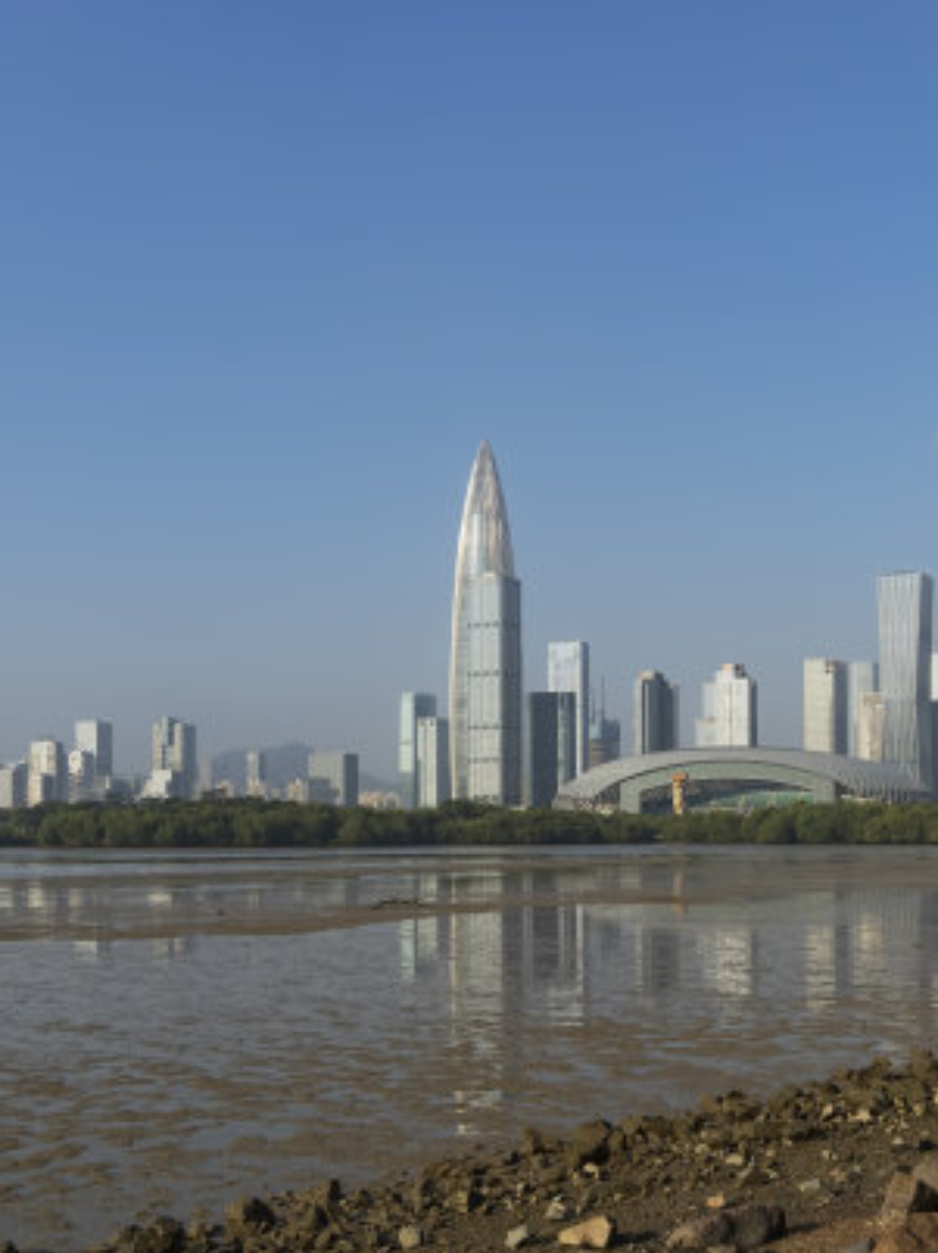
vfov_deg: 45.8
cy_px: 626
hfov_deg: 34.8
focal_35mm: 41
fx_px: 1483
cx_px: 623
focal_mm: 28
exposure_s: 1/320
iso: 100
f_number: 11
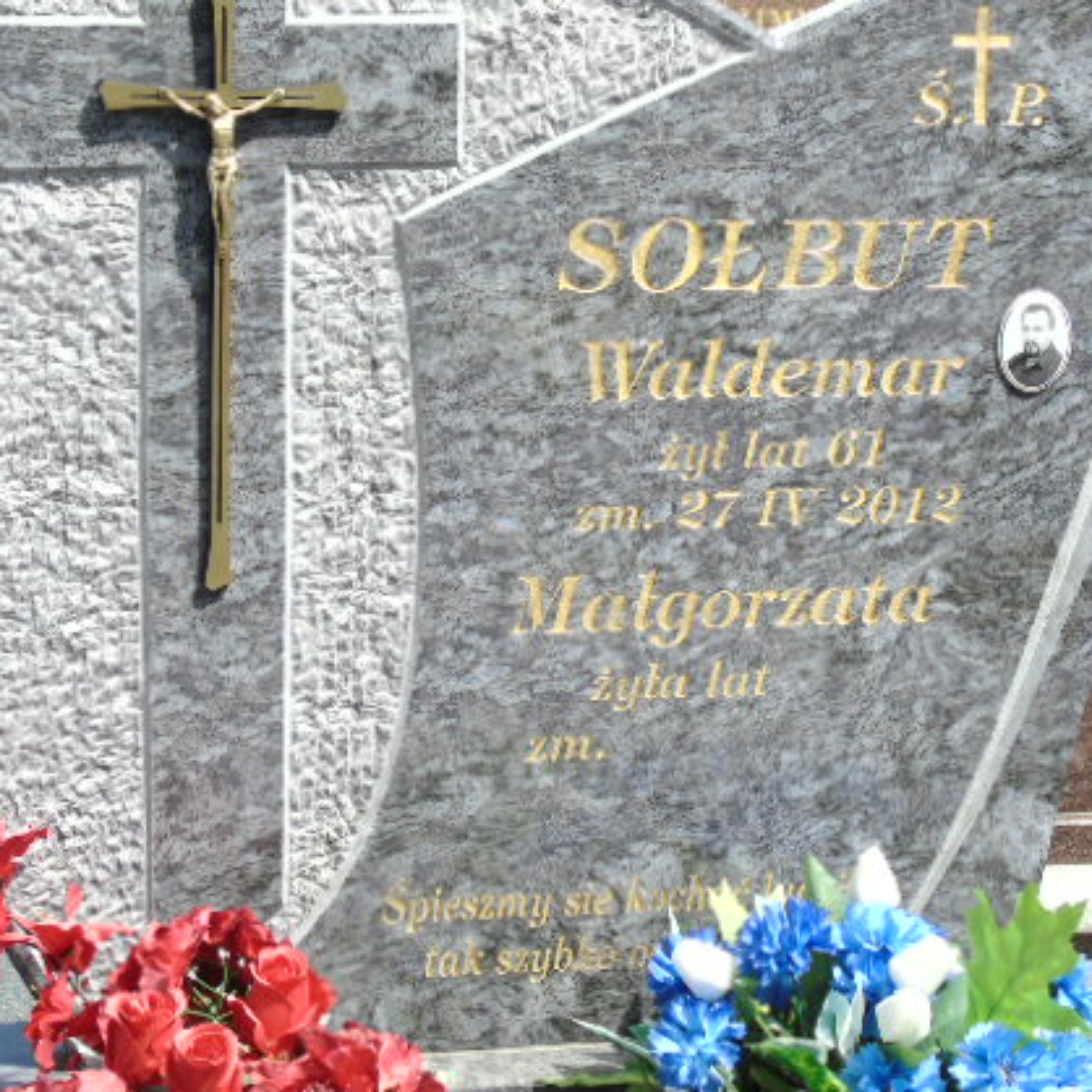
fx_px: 3426
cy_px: 502
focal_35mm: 96
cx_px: 559
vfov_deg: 18.1
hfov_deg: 18.1
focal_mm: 13
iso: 80
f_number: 4.7
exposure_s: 1/500
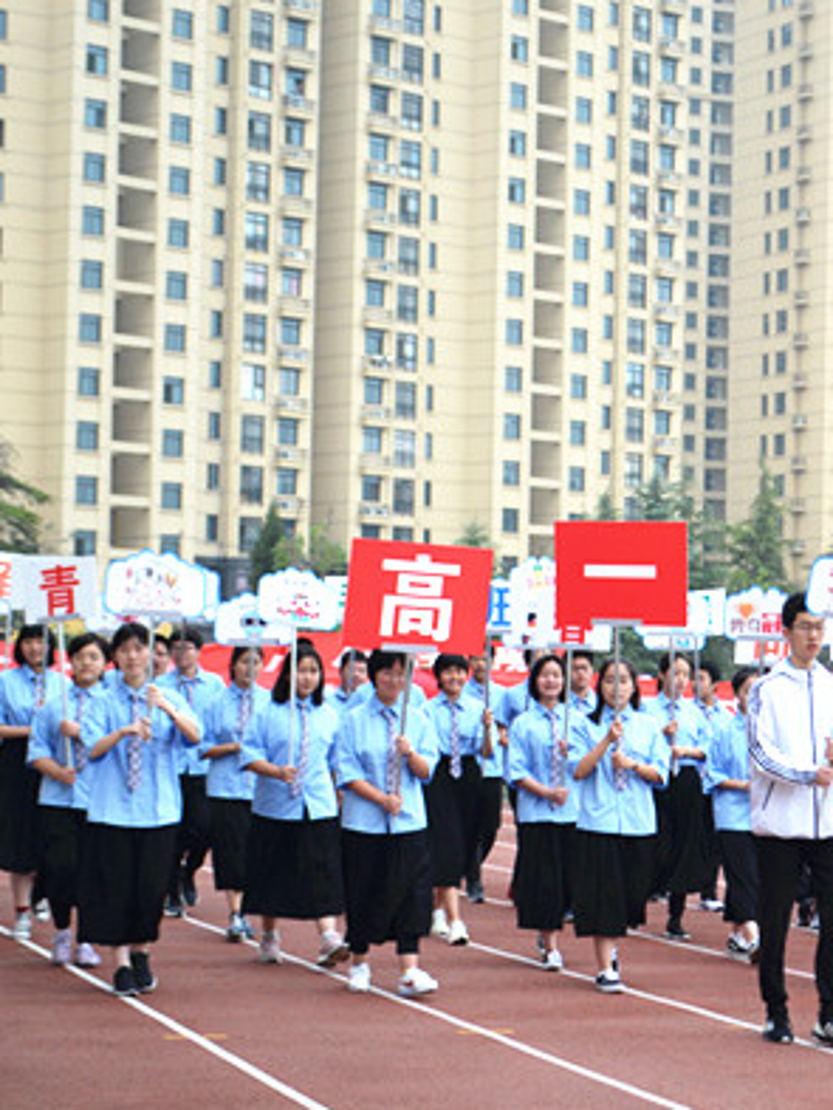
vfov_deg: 22.2
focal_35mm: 88
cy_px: 558
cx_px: 712
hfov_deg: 16.6
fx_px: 2822
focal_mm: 40
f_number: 5.6
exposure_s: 1/125
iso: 400
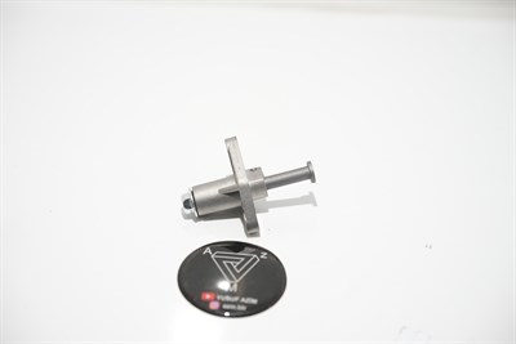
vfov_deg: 16.1
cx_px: 258
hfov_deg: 23.9
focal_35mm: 85
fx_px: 1219
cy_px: 172
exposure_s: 1/250
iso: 80
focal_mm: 85
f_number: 3.2
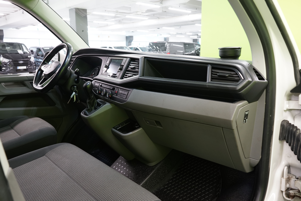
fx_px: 234
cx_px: 150
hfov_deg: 65.5
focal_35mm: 28
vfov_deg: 46.4
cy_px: 100
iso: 800
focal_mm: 28
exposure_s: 1/6
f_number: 9
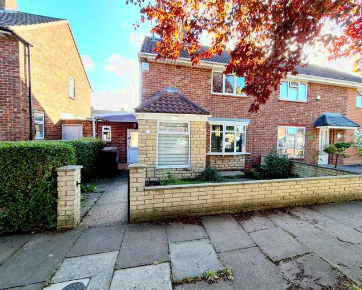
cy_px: 142
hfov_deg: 100.4
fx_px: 150
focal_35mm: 14
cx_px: 196
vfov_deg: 88.0
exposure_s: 1/167
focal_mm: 2.2
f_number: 2.2
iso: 64
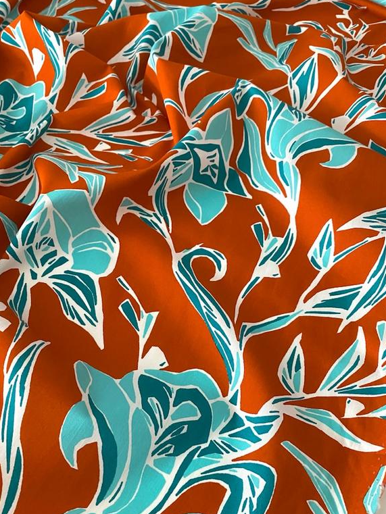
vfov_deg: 52.1
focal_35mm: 35
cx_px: 150
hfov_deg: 40.5
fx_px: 520
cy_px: 316
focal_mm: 4.25
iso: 250
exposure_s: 1/60
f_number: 1.8
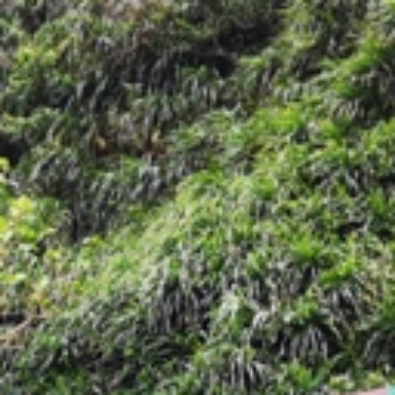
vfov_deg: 11.5
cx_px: 80
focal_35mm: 149
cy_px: 484
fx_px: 1924
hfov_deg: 11.7
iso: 50
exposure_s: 1/120
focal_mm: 3.95
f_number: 1.8
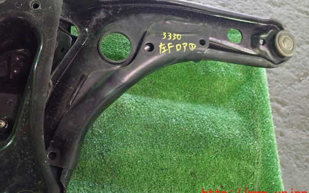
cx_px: 157
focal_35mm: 37
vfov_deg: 34.1
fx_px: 311
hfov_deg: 52.8
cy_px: 67
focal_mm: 5.5
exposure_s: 1/20
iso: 800
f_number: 2.3
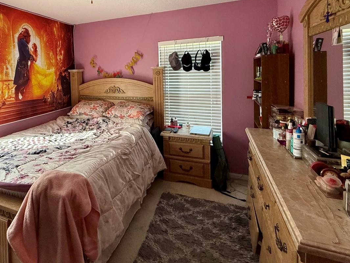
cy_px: 82
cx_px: 126
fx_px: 212
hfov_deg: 77.2
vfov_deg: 61.5
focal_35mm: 21
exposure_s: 1/80
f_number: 2.2
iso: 320
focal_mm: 2.22
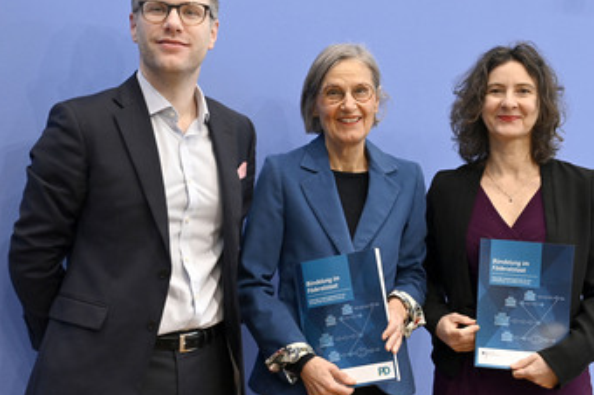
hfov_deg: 26.3
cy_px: 191
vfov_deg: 17.7
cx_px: 275
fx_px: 1269
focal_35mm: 77
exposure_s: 1/400
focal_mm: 58
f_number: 5
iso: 5000
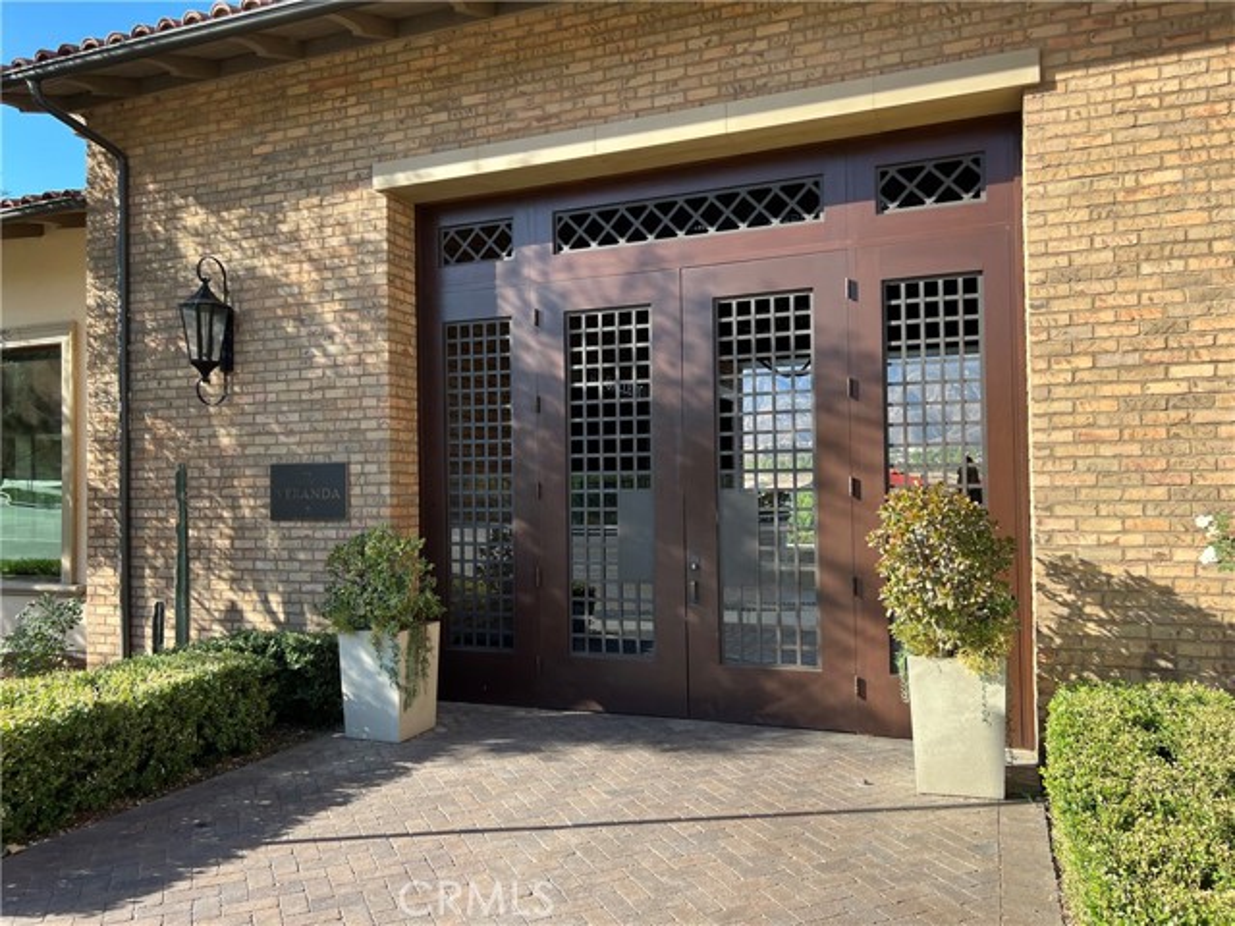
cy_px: 463
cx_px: 618
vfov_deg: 53.1
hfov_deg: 67.3
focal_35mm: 26
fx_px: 928
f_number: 1.5
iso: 50
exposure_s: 1/982
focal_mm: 5.7
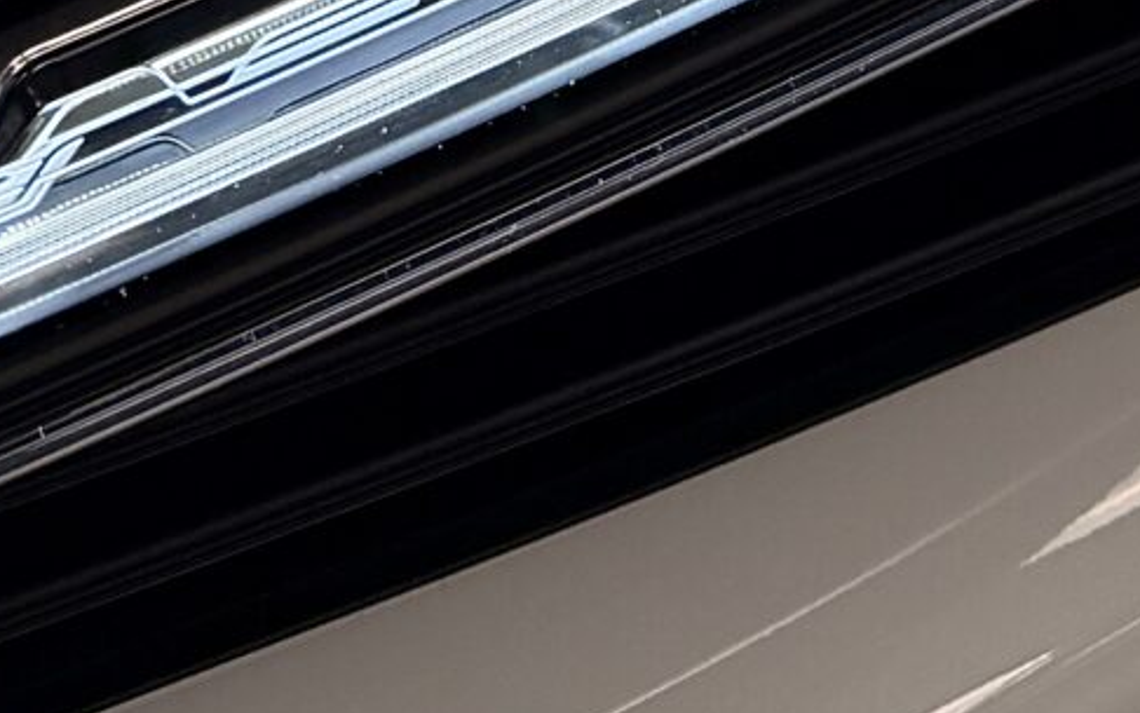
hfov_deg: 15.6
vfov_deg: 7.8
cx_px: 758
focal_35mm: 134
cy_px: -1771
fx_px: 4164
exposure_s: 1/197
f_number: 1.78
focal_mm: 6.76
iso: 125
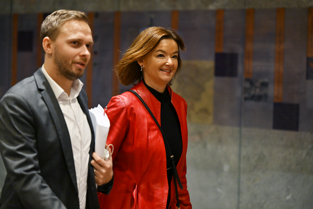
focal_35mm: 103
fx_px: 895
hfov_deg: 19.8
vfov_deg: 13.3
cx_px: 156
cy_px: 104
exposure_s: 1/320
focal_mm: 103
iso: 3200
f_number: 2.8
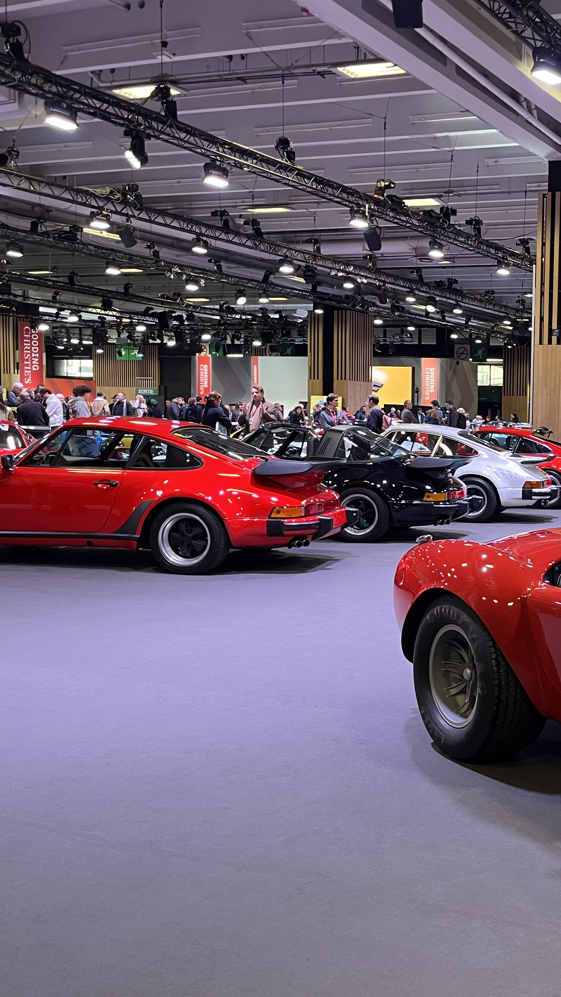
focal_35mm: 39
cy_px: 503
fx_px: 1031
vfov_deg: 51.6
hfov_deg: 28.1
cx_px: 594
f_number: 1.6
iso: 125
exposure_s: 1/50
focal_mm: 5.1
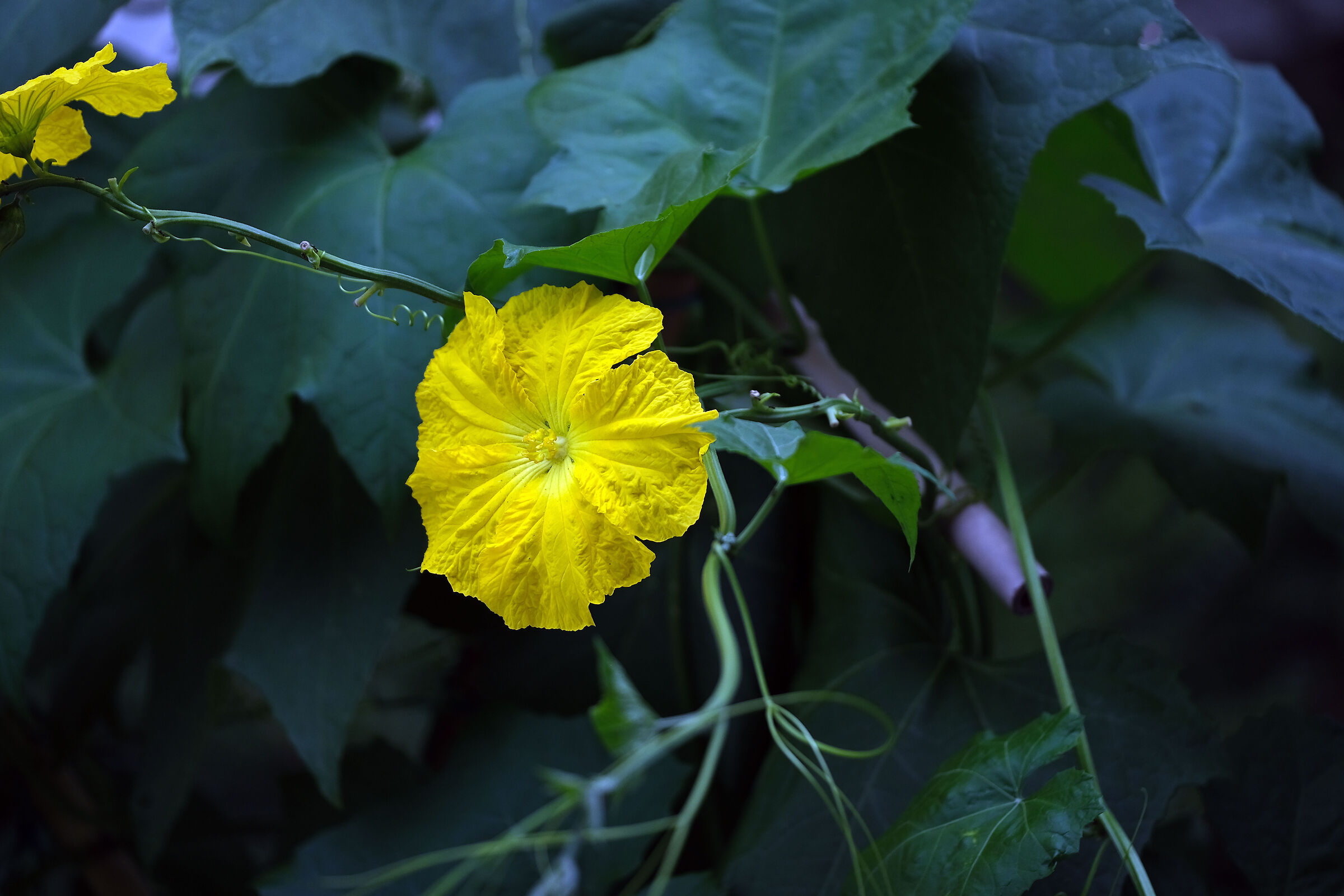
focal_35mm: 210
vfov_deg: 6.5
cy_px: 448
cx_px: 672
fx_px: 7839
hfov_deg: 9.8
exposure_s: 1/1100
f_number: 2.8
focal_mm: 140
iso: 200
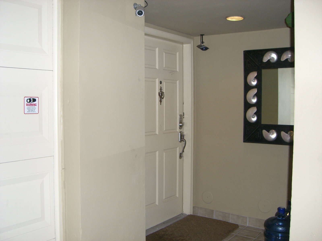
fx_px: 353
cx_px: 161
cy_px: 120
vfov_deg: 37.7
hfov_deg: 49.0
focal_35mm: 38
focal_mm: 6.2
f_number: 2.7
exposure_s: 1/60
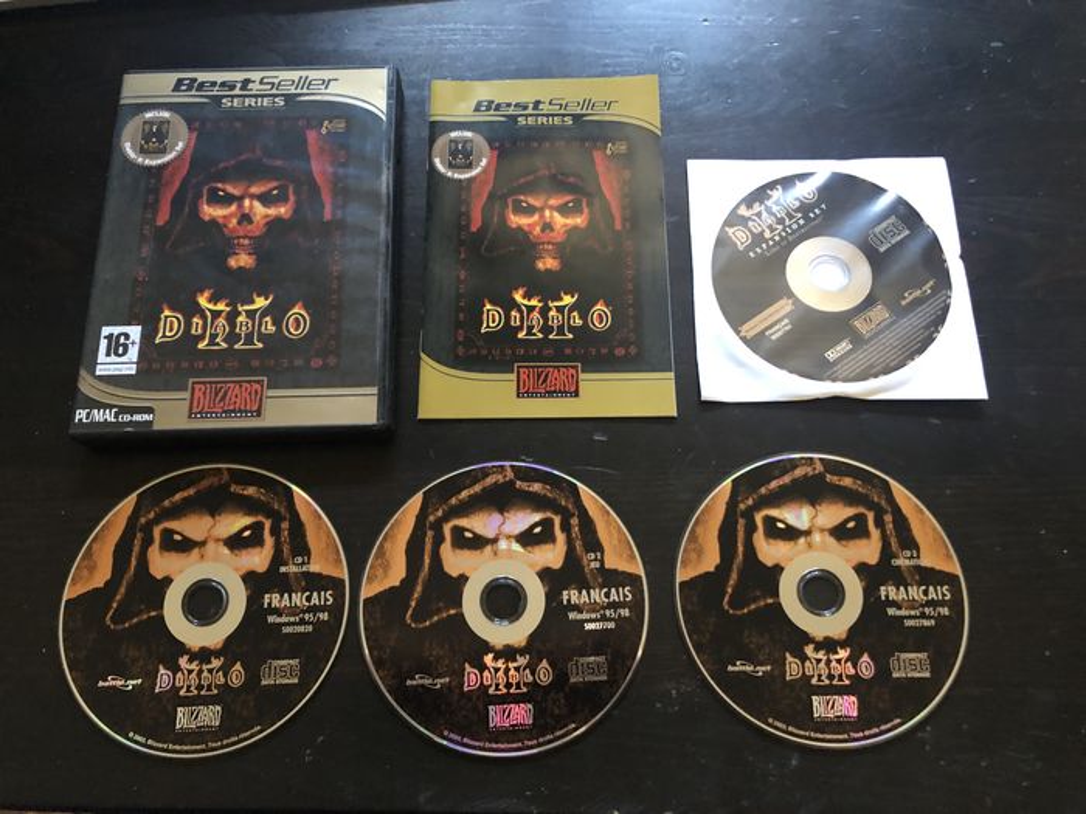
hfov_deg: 63.4
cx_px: 543
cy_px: 407
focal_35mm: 28
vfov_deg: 49.7
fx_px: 878
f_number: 1.8
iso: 100
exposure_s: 1/4
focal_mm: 4
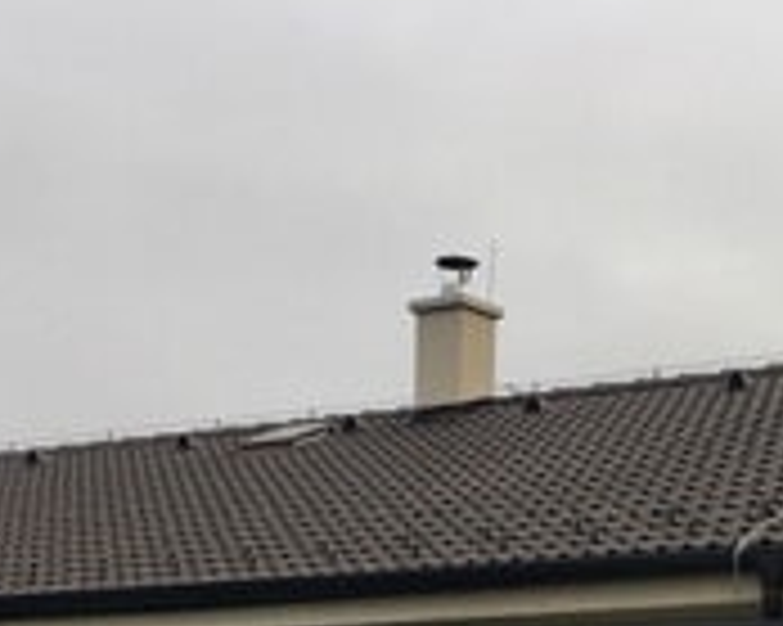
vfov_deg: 13.5
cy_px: 1063
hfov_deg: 18.4
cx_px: 576
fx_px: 2409
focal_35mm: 104
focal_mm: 4.15
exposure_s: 1/158
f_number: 2.2
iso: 25
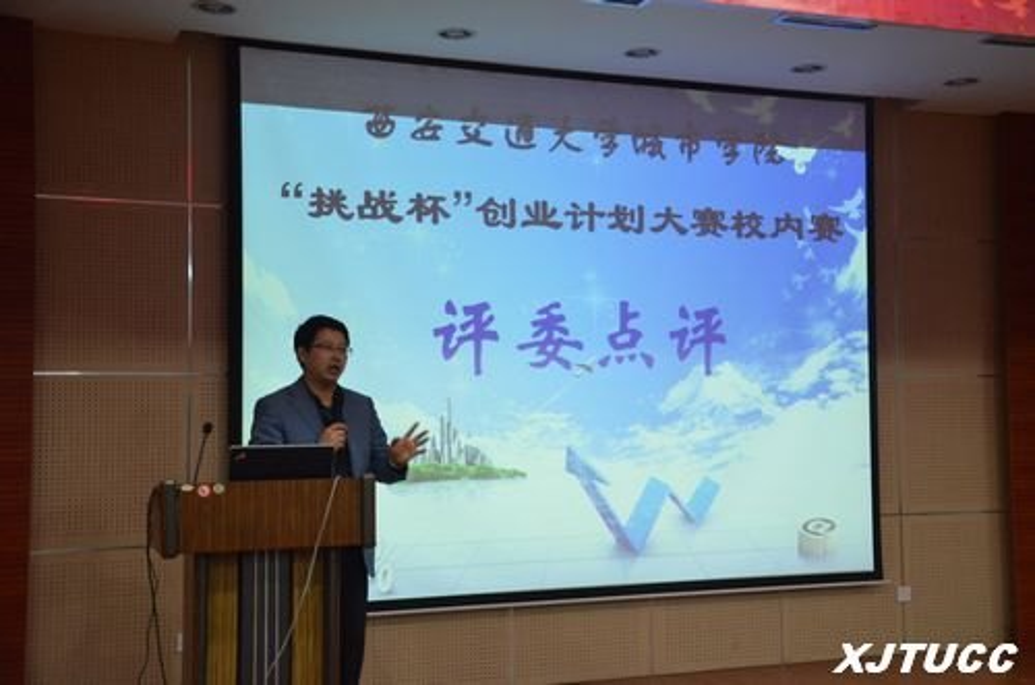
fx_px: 1377
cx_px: 518
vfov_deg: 27.9
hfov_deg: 41.2
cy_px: 342
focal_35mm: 48
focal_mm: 32
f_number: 4.2
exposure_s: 1/60
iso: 2000
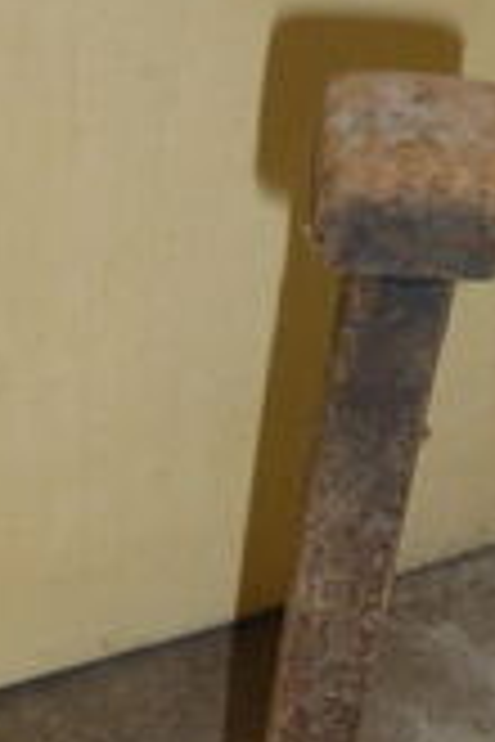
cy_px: 1268
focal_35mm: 137
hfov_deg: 10.0
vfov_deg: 13.6
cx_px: 36
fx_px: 2825
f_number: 3.6
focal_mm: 5.6
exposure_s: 1/30
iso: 100
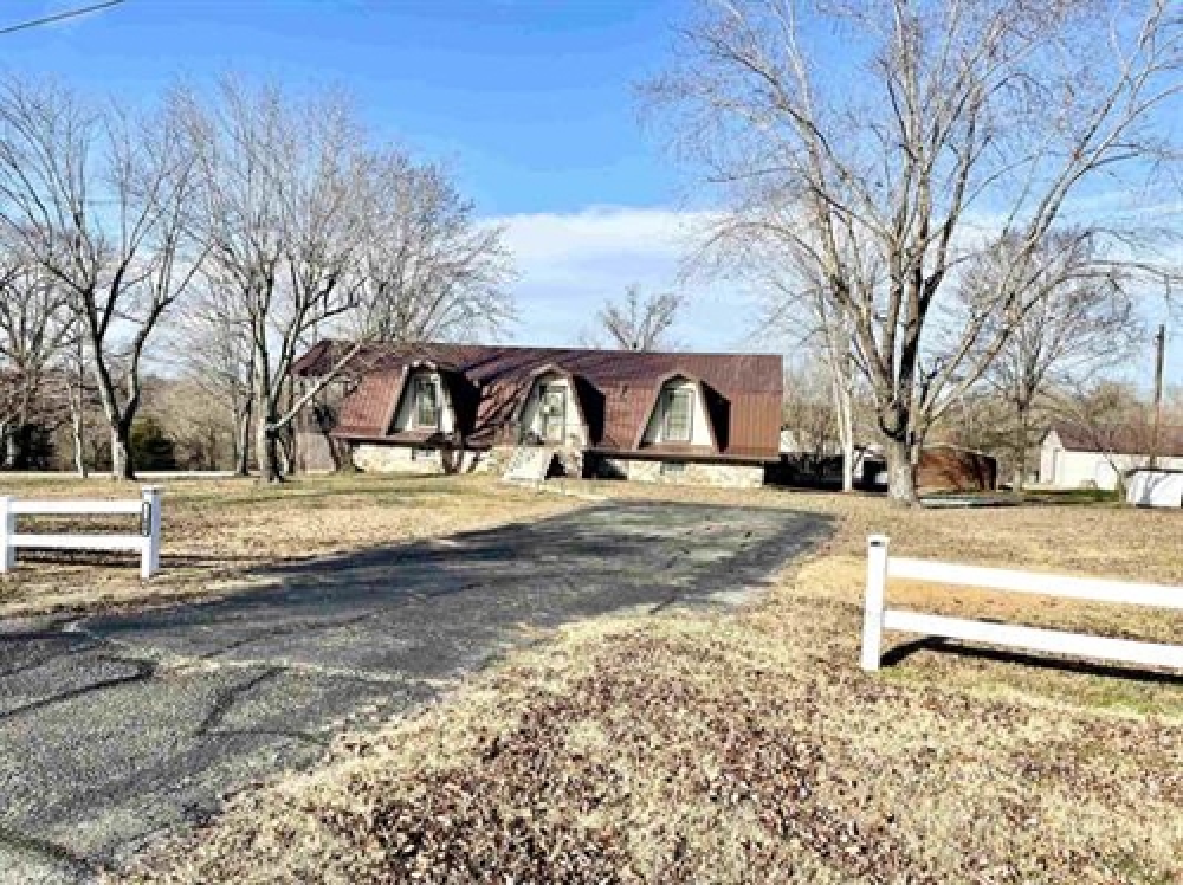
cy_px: 442
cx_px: 592
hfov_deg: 69.4
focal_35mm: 25
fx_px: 854
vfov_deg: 54.8
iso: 32
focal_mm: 5.1
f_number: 1.6
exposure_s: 1/3165
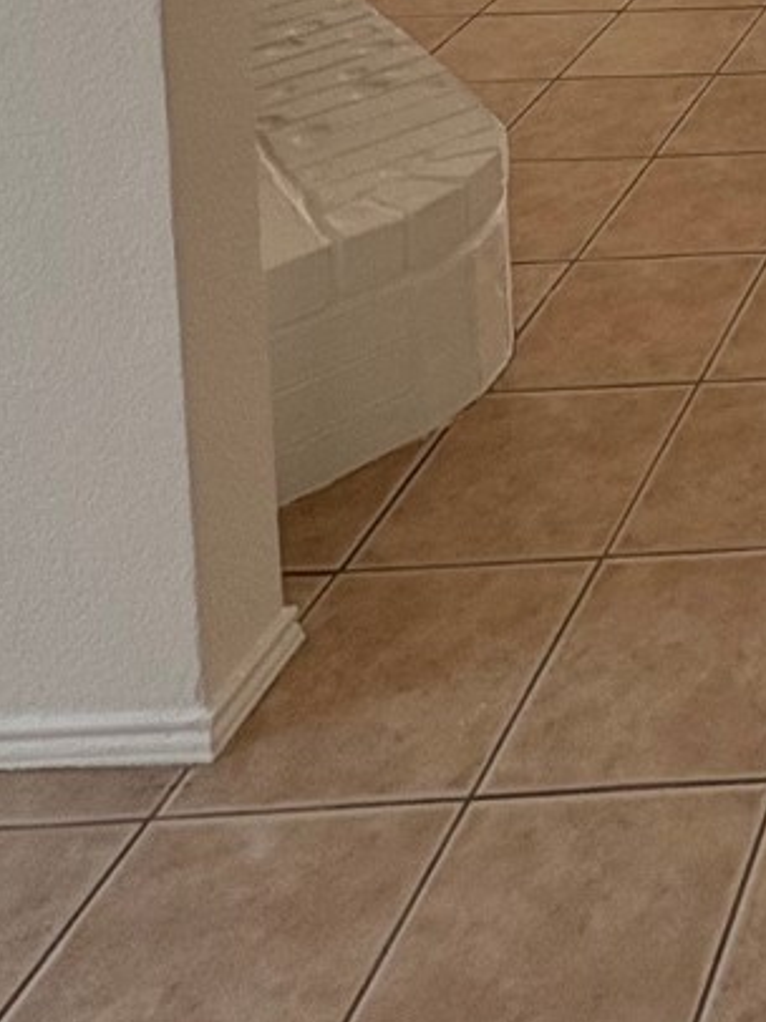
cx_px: 1383
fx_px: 1565
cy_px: -566
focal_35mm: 53
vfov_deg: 25.5
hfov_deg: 19.9
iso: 64
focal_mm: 2.22
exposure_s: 1/173
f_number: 2.2
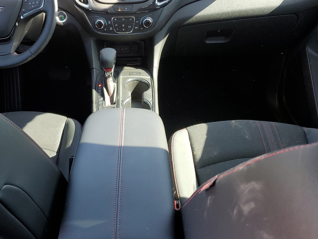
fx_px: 331
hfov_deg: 50.9
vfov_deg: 39.3
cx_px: 122
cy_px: 83
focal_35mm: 36
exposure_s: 1/60.2
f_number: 1.5
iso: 54
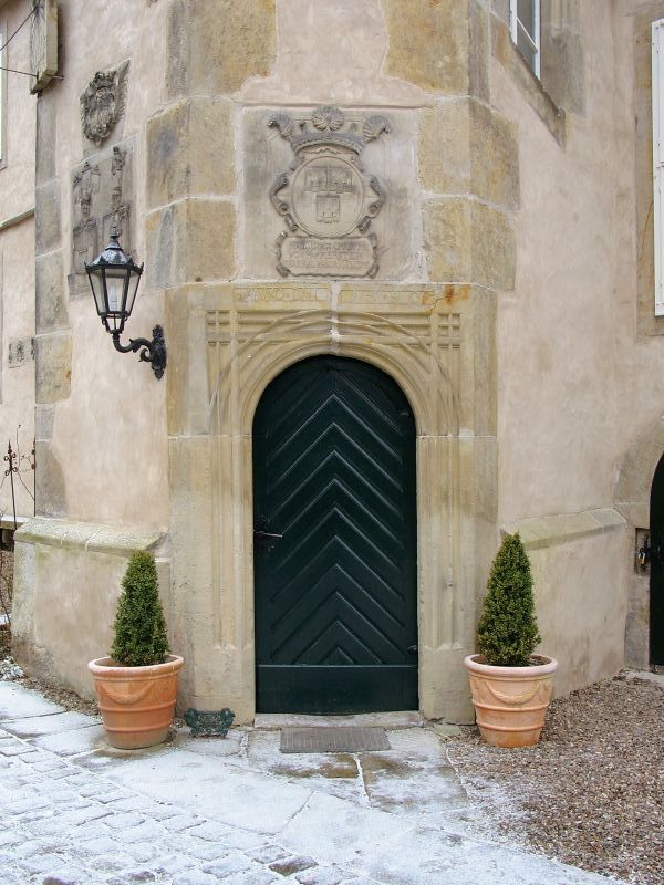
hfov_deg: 38.7
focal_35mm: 37
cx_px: 332
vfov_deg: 50.1
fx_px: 946
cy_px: 442
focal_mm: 7.69
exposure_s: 1/69.3
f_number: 4
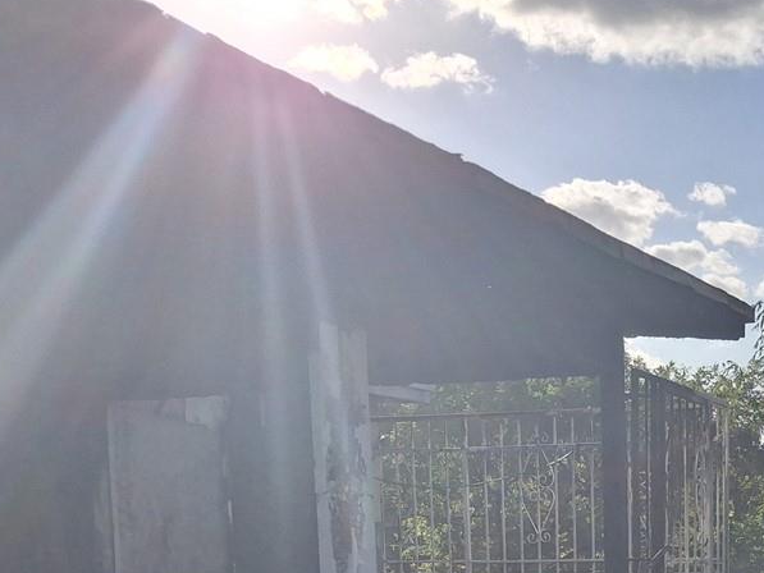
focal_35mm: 67
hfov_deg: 27.8
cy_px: 718
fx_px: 1479
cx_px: 696
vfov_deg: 20.3
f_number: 1.8
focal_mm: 4.69
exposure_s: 1/3236
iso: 32
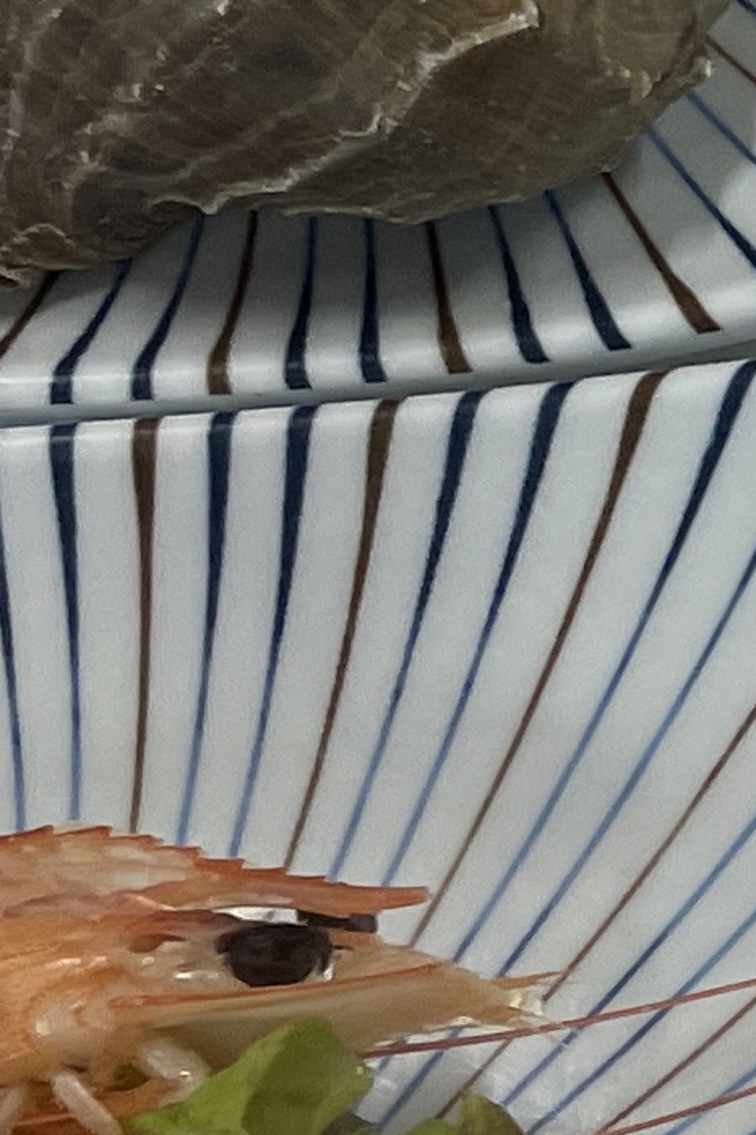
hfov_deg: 8.0
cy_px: 403
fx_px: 4914
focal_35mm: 156
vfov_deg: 13.2
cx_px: 1966
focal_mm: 4.2
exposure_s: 1/120
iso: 100
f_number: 1.6
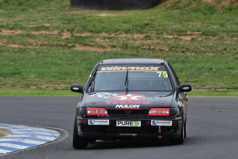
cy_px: 80
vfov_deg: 1.8
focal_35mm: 750
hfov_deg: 2.7
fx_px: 4960
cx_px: 119
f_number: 11
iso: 1000
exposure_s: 1/640
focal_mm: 500
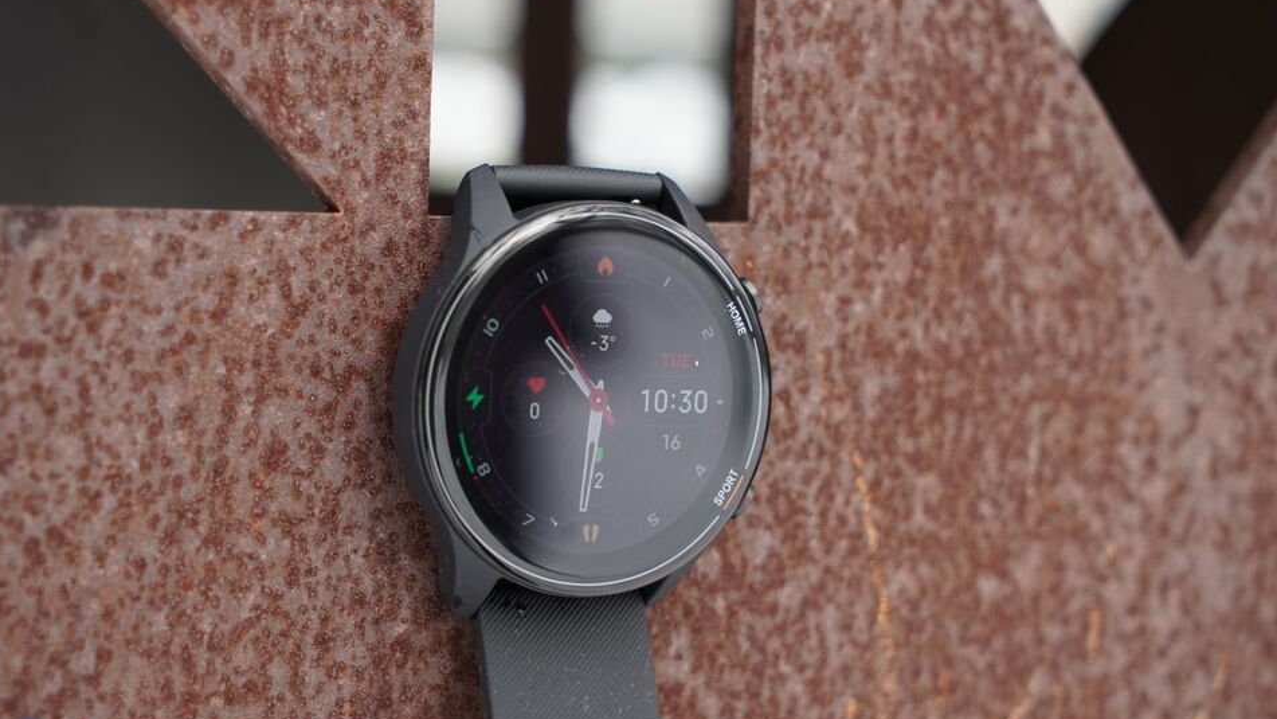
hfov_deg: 28.6
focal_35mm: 74
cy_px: 351
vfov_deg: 16.3
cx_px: 634
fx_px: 2506
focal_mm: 70
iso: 400
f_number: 6.3
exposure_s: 1/160
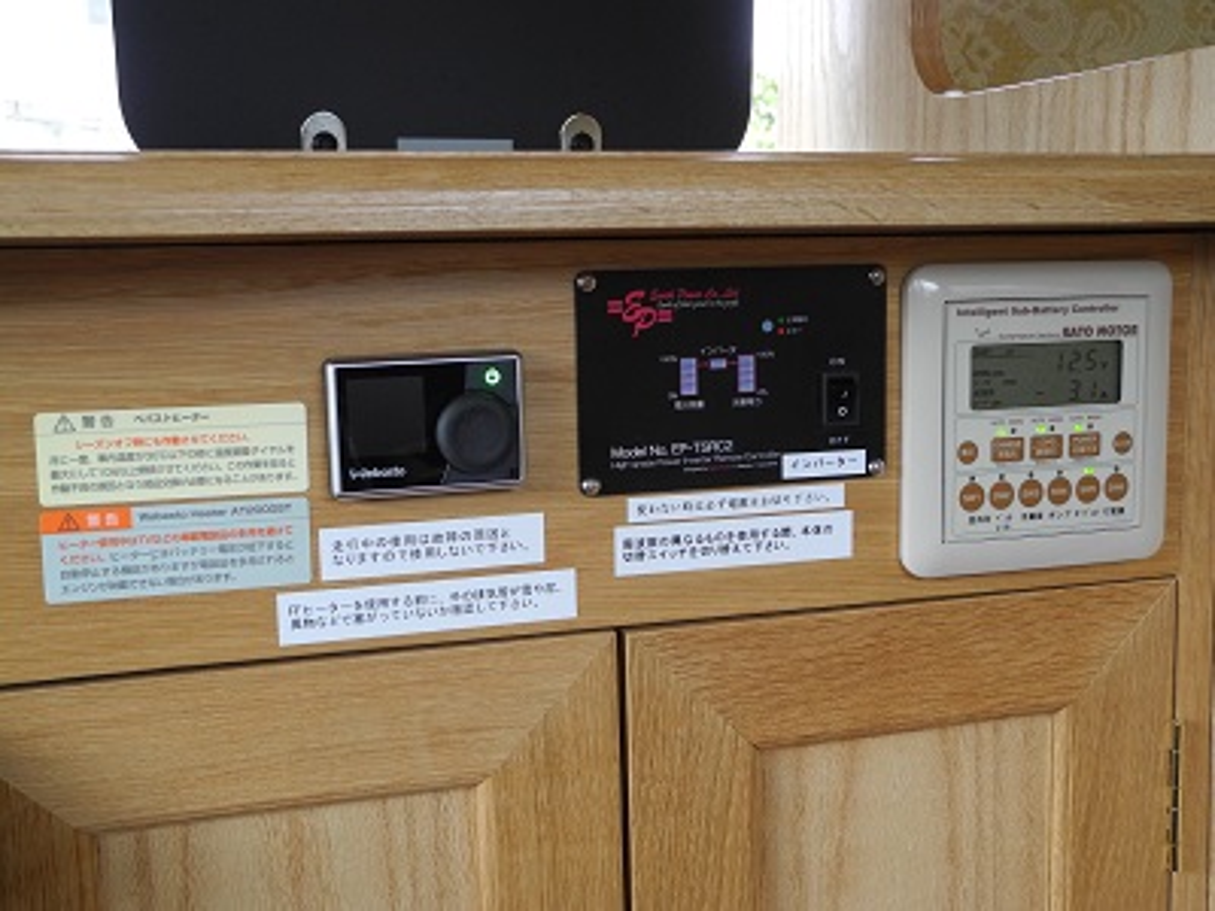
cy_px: 456
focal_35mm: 41
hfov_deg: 45.8
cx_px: 608
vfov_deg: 35.1
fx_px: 1439
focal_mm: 8.8
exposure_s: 1/30
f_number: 3.2
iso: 280
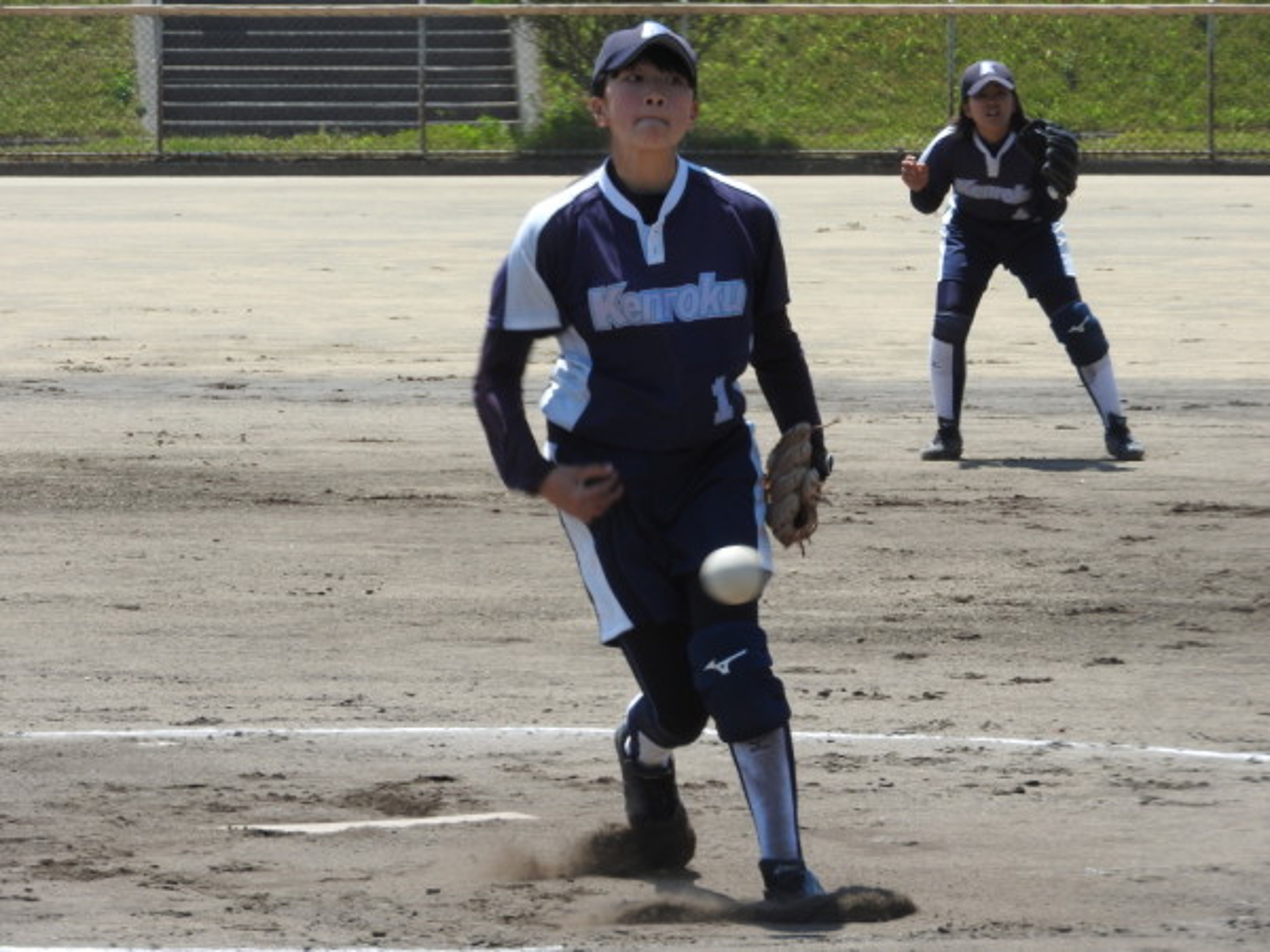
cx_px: 635
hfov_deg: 7.3
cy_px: 476
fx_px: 9906
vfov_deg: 5.5
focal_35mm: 270
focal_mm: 48.4
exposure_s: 1/400
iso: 100
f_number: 5.5
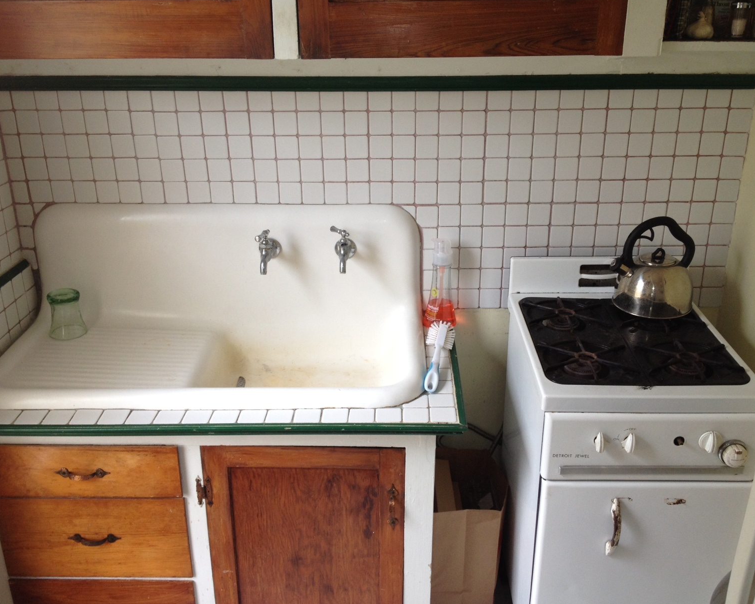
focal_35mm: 37
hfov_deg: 49.1
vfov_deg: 40.1
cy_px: 301
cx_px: 392
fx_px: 827
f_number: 2.4
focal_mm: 4.28
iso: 80
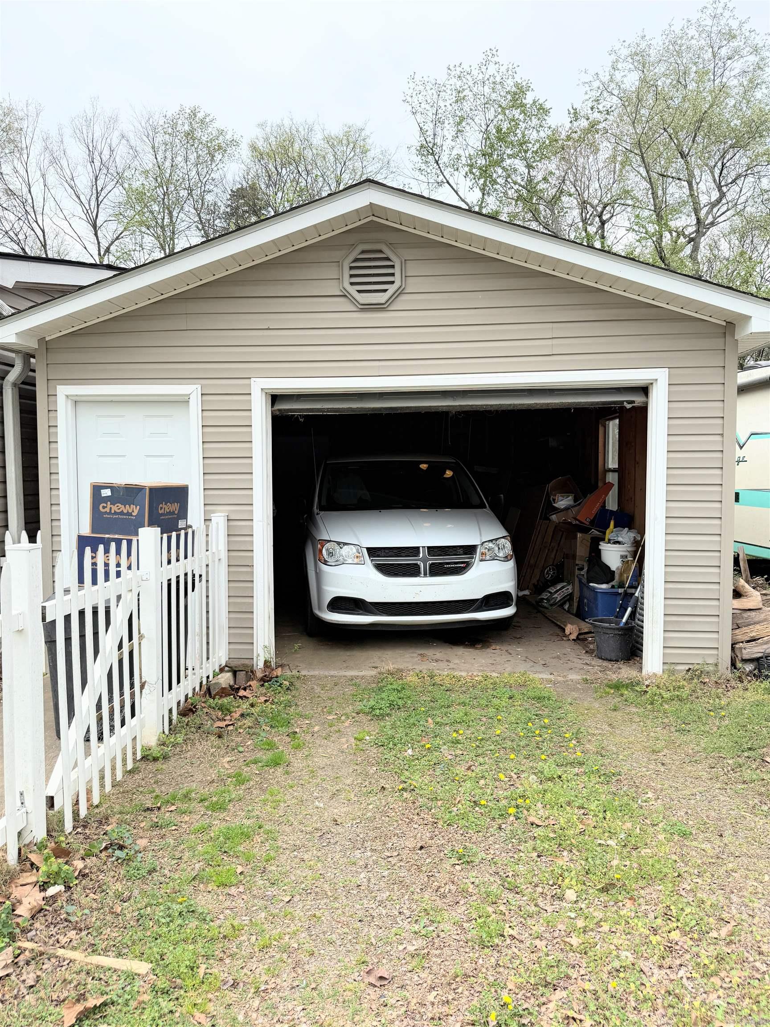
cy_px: 514
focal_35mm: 24
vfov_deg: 71.6
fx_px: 712
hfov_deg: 56.8
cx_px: 385
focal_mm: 6.76
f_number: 1.78
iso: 100
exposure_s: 1/1410
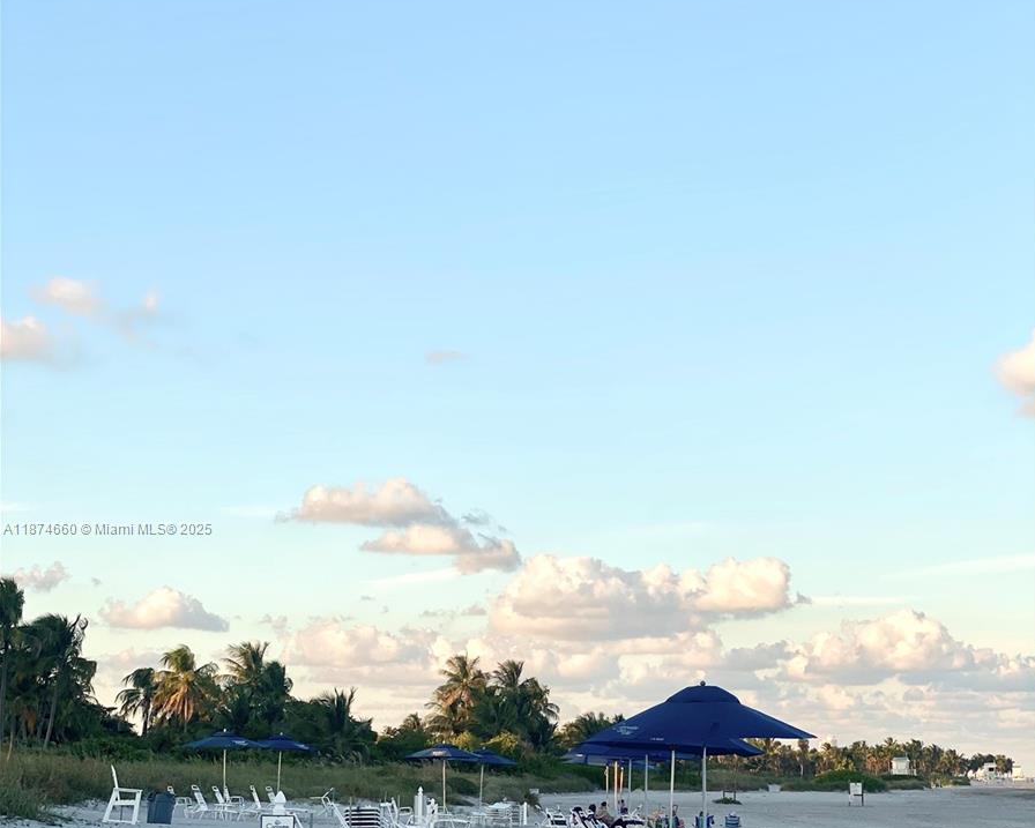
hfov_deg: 27.9
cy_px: 529
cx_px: 519
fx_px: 2083
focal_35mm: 68
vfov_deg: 22.4
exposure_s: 1/545
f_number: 2
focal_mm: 6
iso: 20
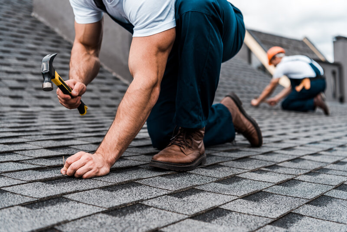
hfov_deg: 41.1
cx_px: 174
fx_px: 463
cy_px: 116
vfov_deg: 28.1
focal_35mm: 48
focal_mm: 48
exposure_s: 1/1250
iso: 100
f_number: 3.5
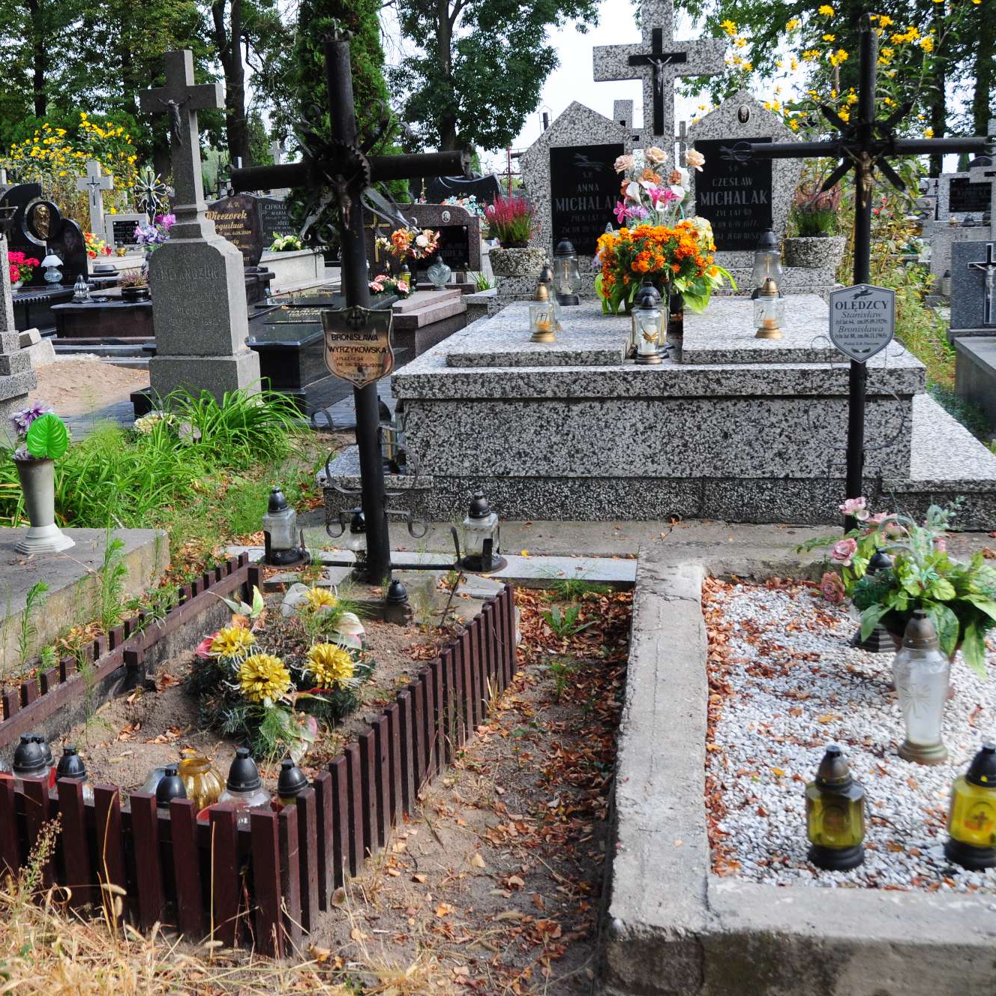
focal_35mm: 37
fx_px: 1204
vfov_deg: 44.9
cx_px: 365
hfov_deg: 44.5
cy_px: 486
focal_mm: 18
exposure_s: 1/400
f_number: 5
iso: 250
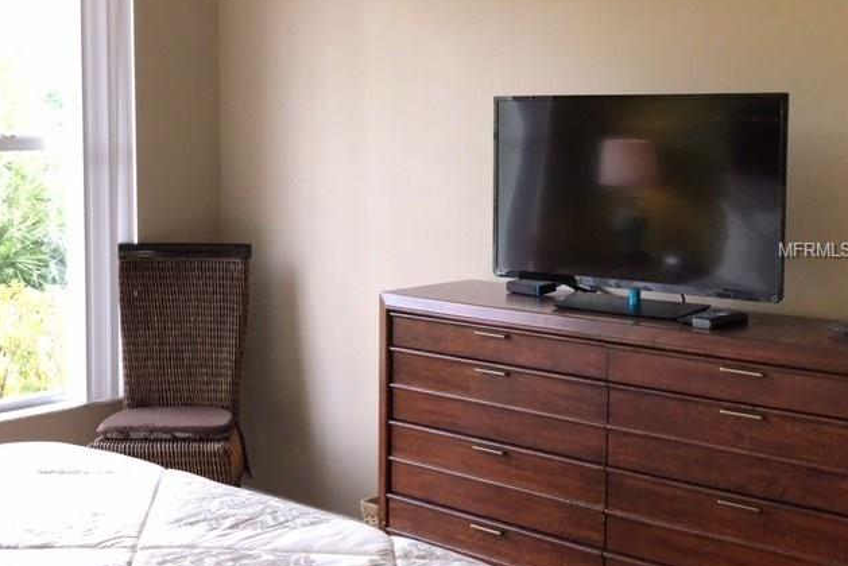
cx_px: 429
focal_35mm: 55
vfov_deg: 24.6
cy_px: 251
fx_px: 1296
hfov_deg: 36.2
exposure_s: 1/60
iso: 320
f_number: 2.4
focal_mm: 6
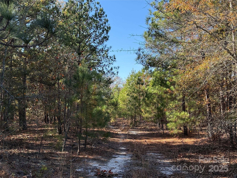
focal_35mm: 48
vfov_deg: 30.3
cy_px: 89
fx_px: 329
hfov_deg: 39.7
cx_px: 118
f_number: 1.78
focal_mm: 6.76
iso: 80
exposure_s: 1/1222
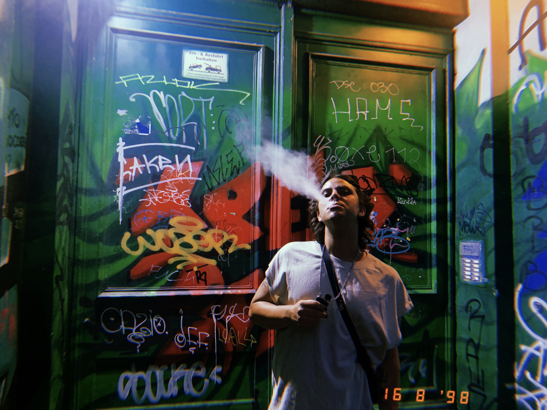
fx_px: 411
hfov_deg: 67.3
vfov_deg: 53.1
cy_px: 205
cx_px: 274
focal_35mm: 26
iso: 500
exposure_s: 1/25
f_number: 1.8
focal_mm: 4.25
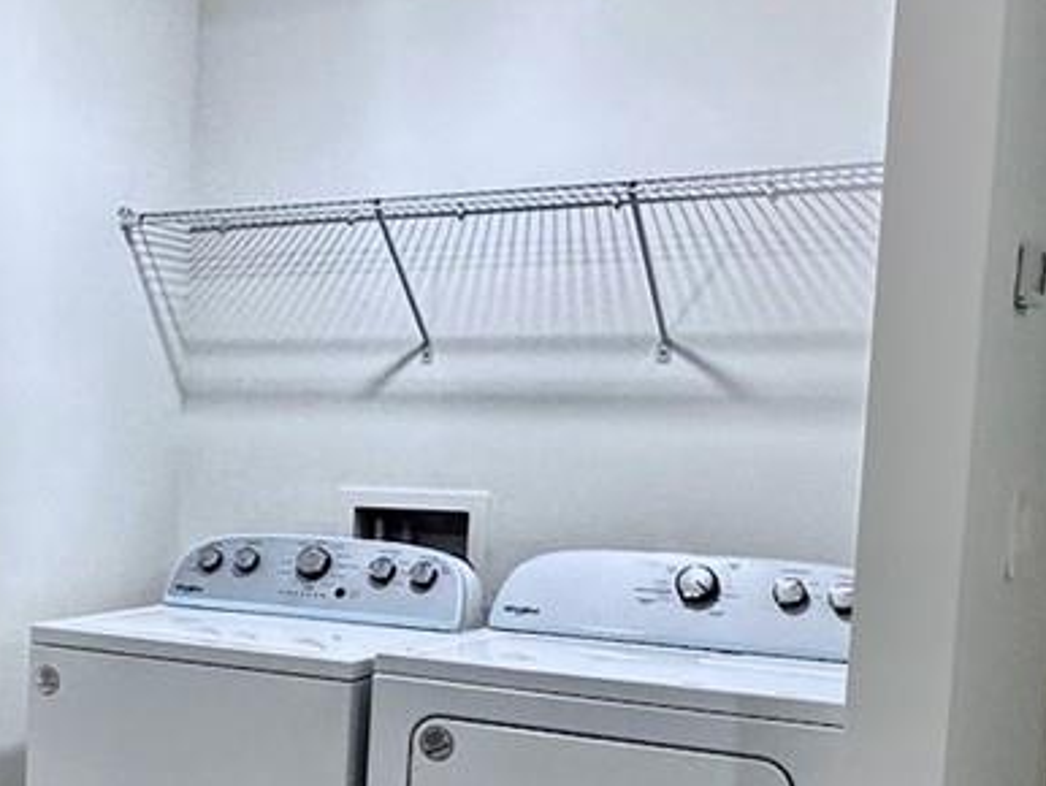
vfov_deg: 24.9
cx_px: -201
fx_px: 1754
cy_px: 599
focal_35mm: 58
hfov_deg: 28.9
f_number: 2.2
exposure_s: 1/60
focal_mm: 2.22
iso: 160
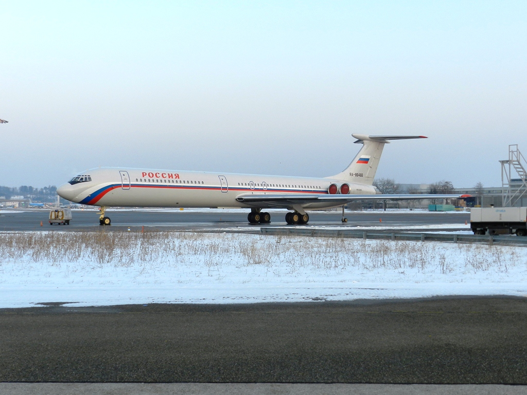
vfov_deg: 31.5
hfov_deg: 41.2
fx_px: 700
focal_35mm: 46
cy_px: 198
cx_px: 264
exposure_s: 1/100
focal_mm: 8.1
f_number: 4.2
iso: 160
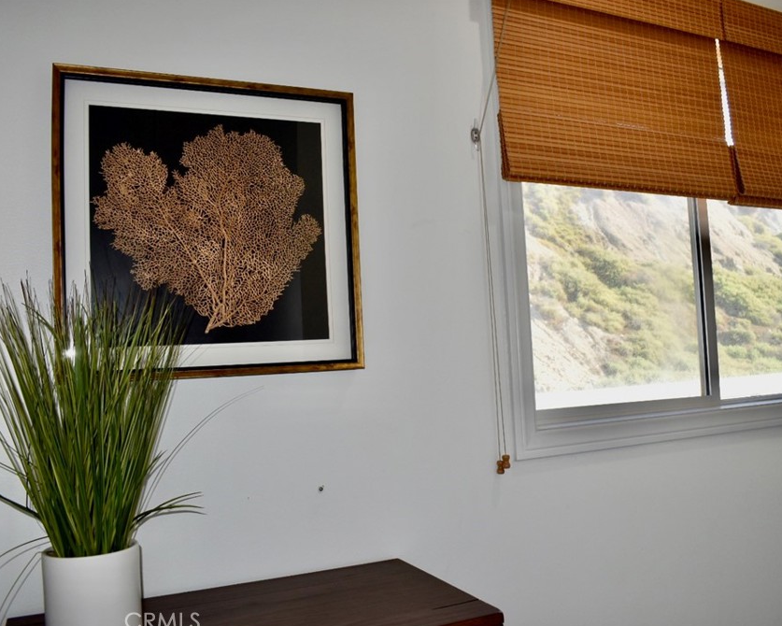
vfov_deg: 47.1
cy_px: 315
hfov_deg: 57.0
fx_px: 718
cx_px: 443
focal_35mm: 31
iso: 250
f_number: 5
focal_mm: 18
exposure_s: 1/200
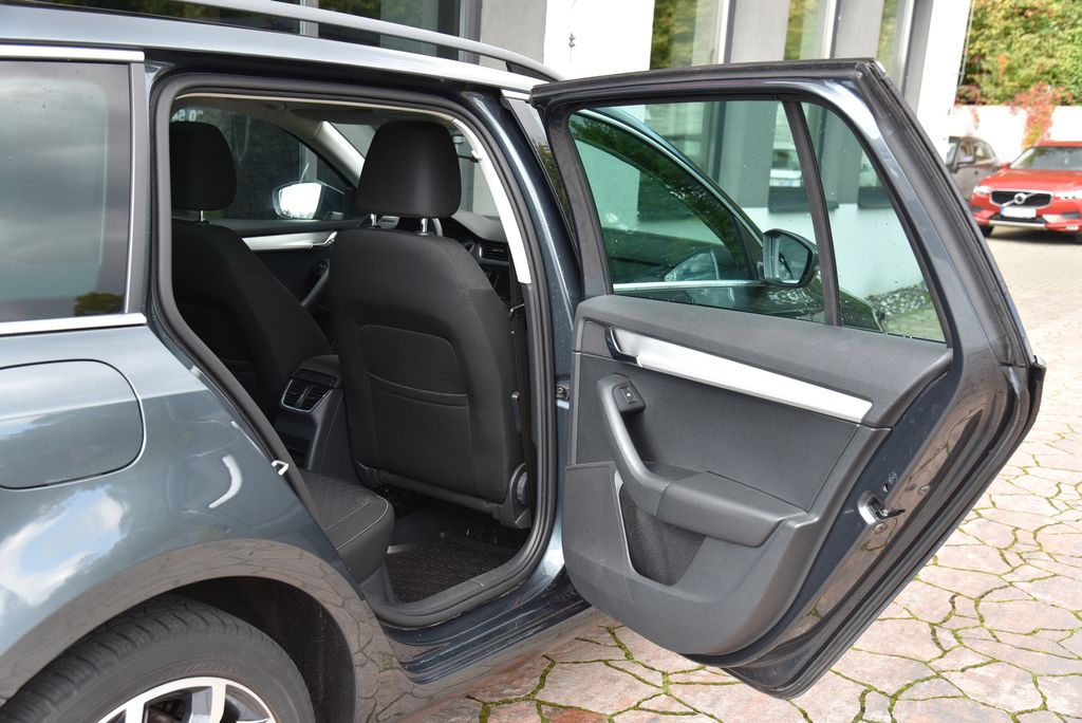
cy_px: 362
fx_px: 1143
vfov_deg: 35.1
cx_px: 541
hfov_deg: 50.7
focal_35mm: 38
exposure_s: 1/125
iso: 500
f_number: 5.6
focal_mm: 38
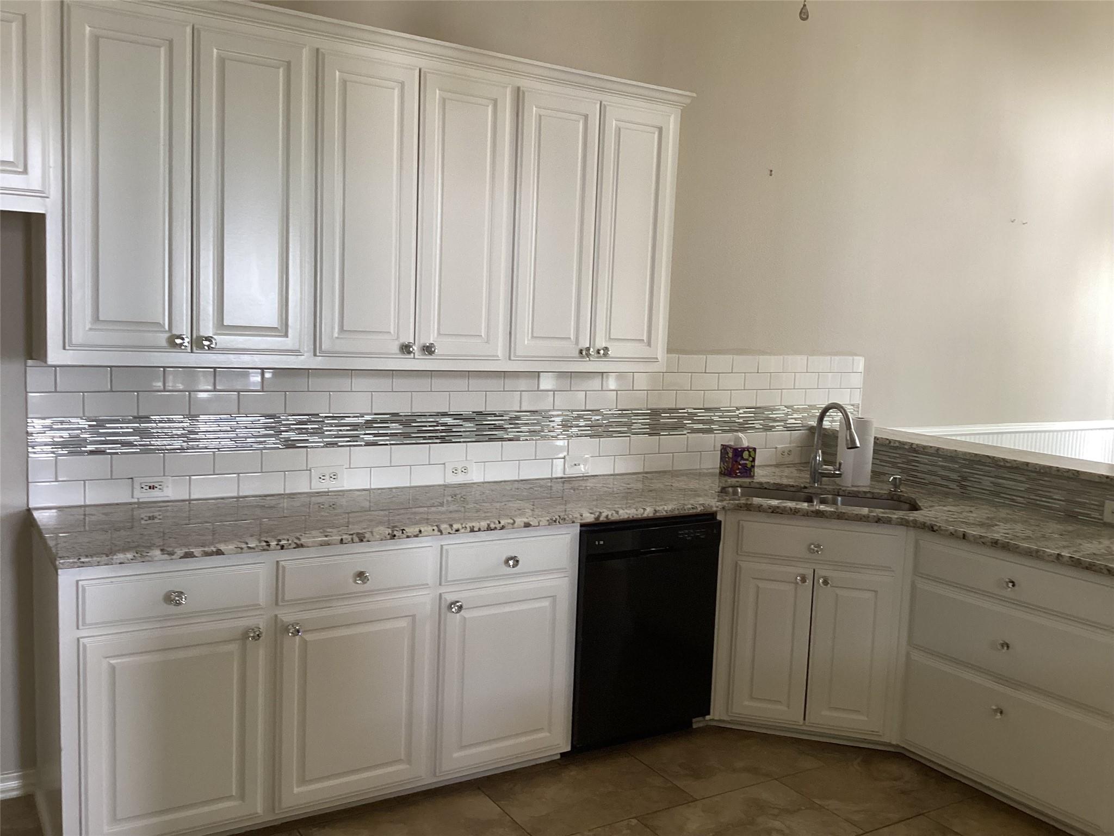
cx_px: 557
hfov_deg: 58.4
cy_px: 418
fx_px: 998
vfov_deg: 45.4
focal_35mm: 31
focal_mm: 3.3
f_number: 2.4
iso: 125
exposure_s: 1/60
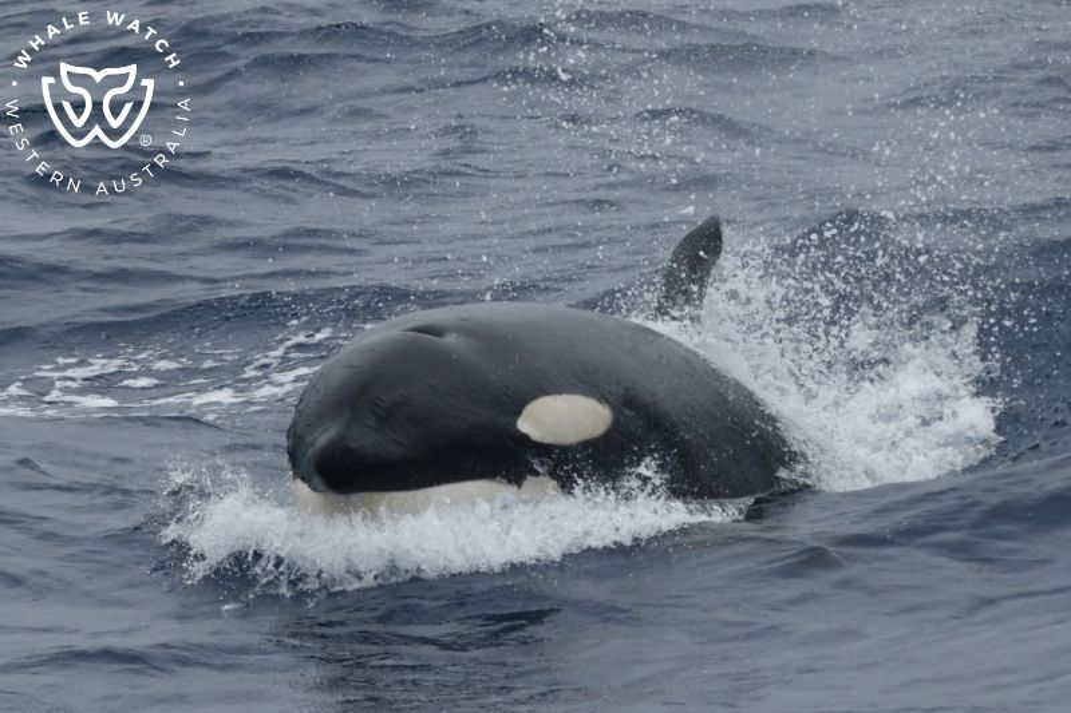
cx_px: 536
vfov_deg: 7.8
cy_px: 356
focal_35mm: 175
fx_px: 5205
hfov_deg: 11.7
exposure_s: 1/8000
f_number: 5.3
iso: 800
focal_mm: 175
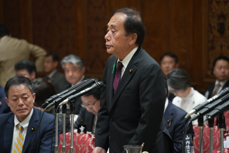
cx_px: 114
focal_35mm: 200
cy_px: 76
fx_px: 1272
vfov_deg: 6.9
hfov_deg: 10.3
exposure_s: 1/100
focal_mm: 200
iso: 3200
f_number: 5.6
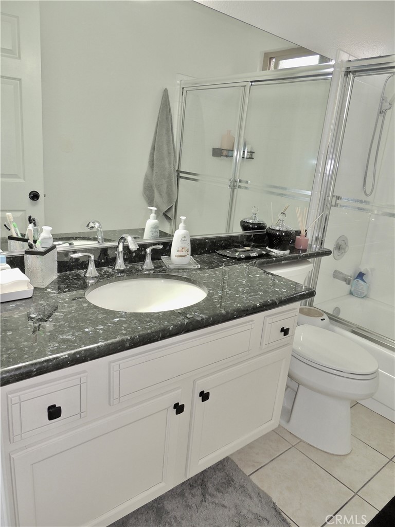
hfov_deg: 56.8
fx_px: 365
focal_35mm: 24
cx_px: 198
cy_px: 264
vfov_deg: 71.6
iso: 160
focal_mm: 4.3
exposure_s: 1/40
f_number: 3
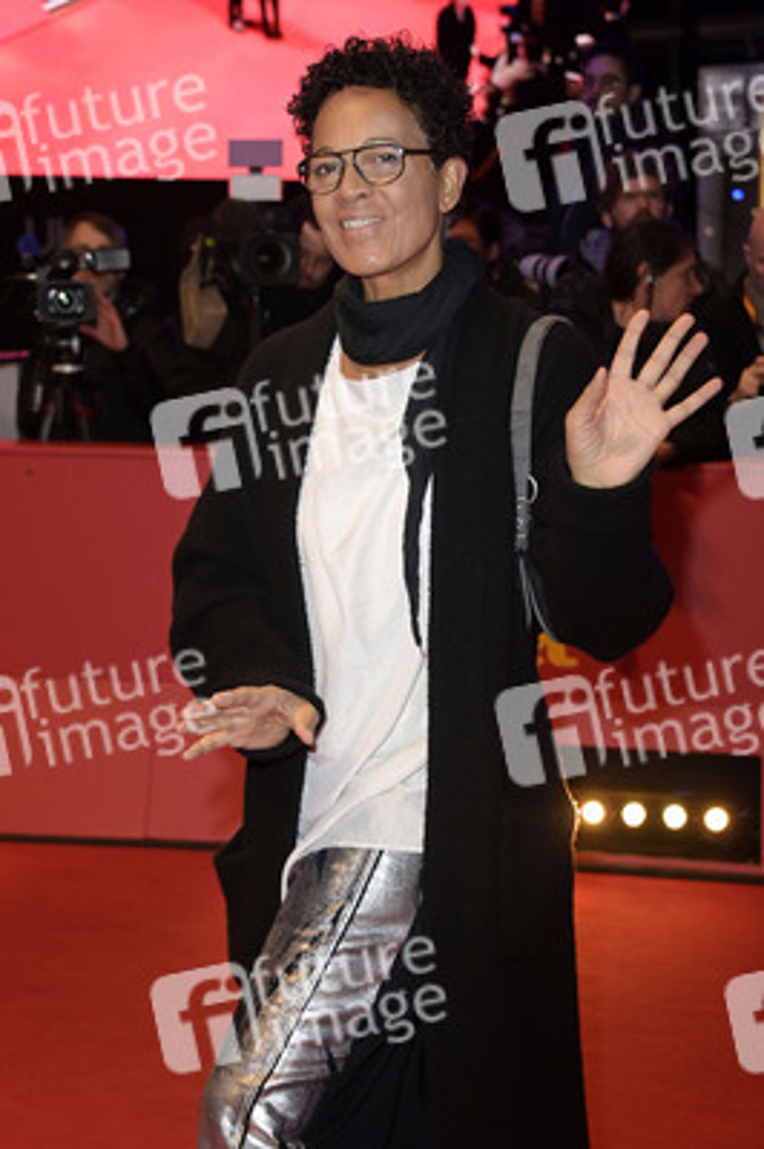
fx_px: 2073
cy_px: 574
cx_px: 382
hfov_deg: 20.9
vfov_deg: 31.0
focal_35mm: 65
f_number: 5.6
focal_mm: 65
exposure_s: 1/200
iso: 800
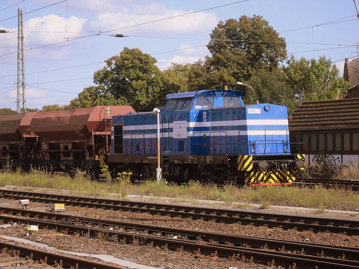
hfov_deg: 19.3
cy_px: 134
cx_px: 180
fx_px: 1058
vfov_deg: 14.5
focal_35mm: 102
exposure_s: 1/250
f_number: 5.2
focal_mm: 18.1
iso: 80
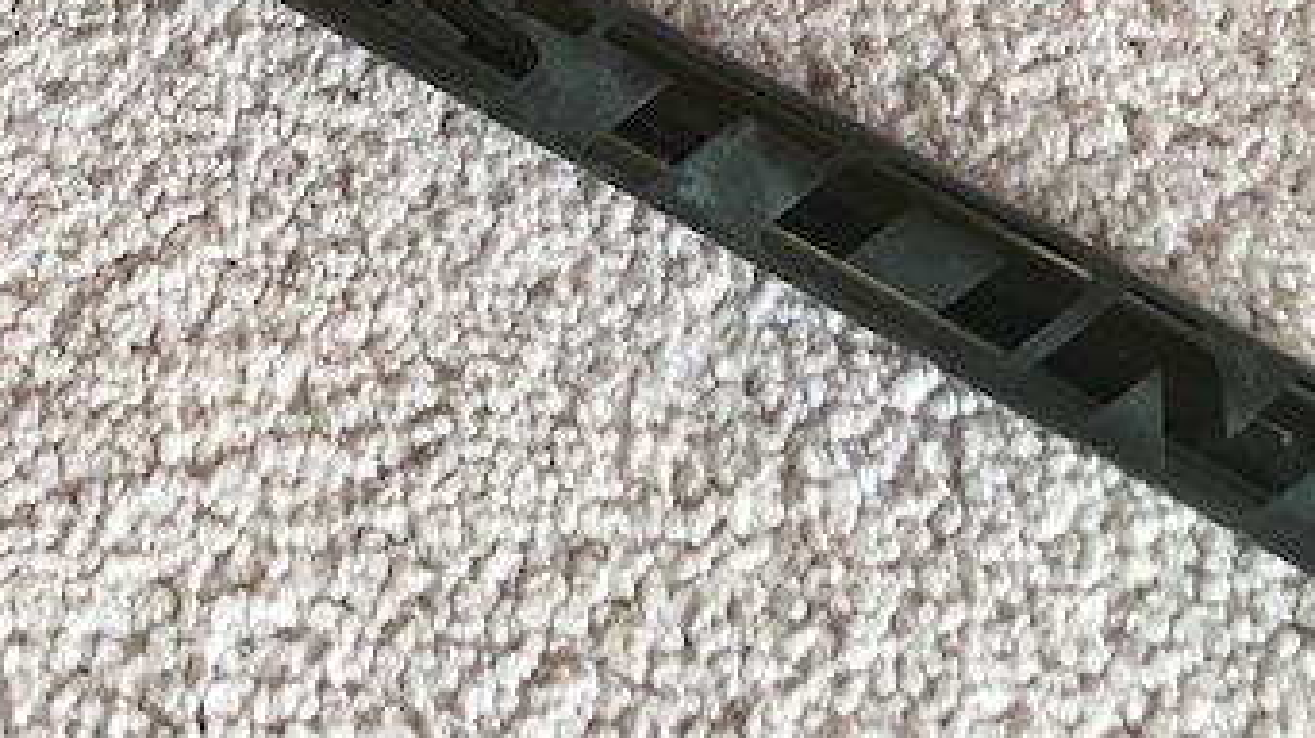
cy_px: -407
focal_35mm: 74
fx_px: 2579
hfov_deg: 27.2
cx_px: 42
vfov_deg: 15.0
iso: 64
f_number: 2.2
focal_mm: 4.15
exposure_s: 1/30
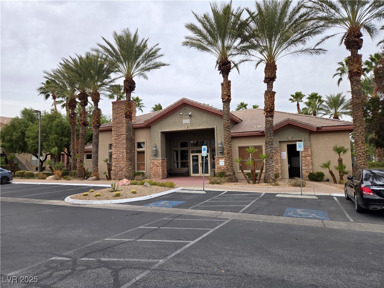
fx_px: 255
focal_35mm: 23
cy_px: 144
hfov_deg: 73.9
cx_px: 192
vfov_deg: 58.9
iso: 25
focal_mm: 5.4
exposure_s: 1/845
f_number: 1.8
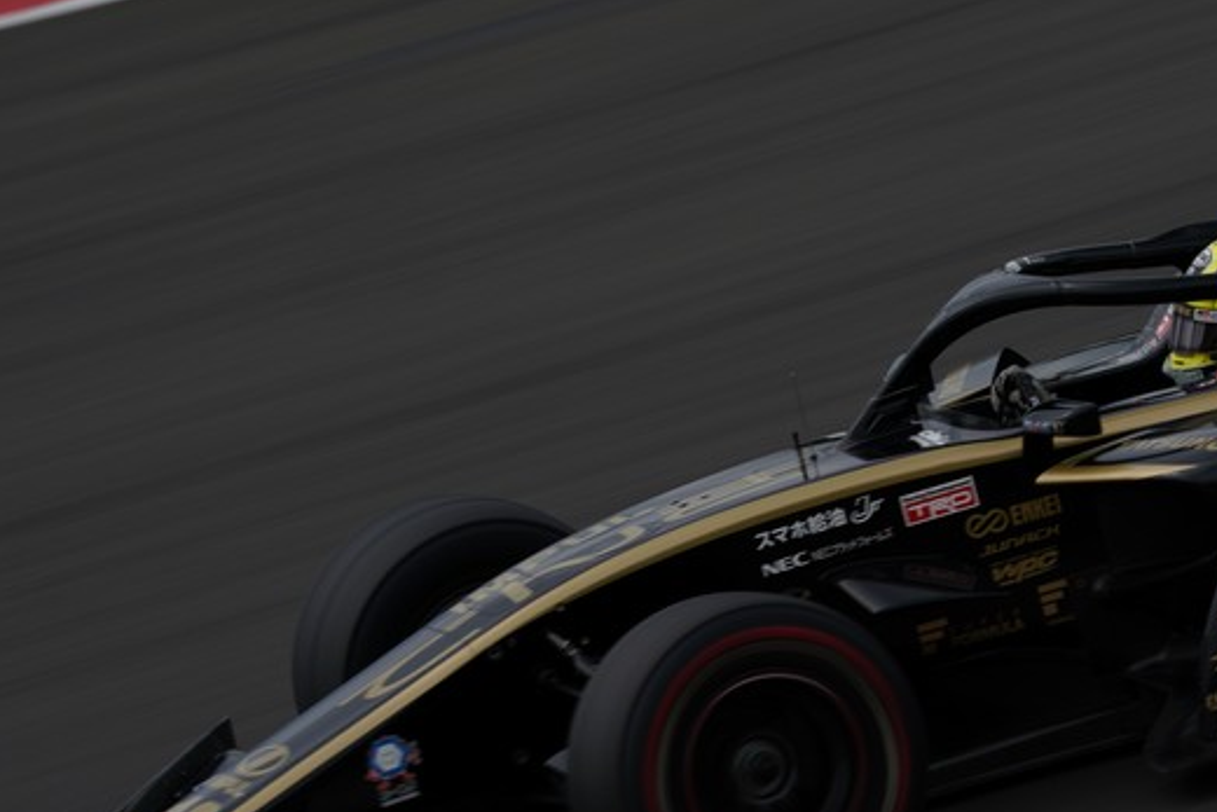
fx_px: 21336
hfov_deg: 3.3
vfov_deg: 2.2
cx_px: 817
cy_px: 510
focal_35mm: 631
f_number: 16
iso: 100
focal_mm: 456
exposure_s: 1/125
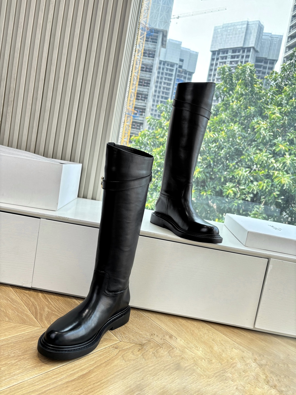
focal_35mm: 26
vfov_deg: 67.3
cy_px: 198
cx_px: 148
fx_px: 296
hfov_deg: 53.1
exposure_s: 1/145
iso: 40
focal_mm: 5.96
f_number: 1.6
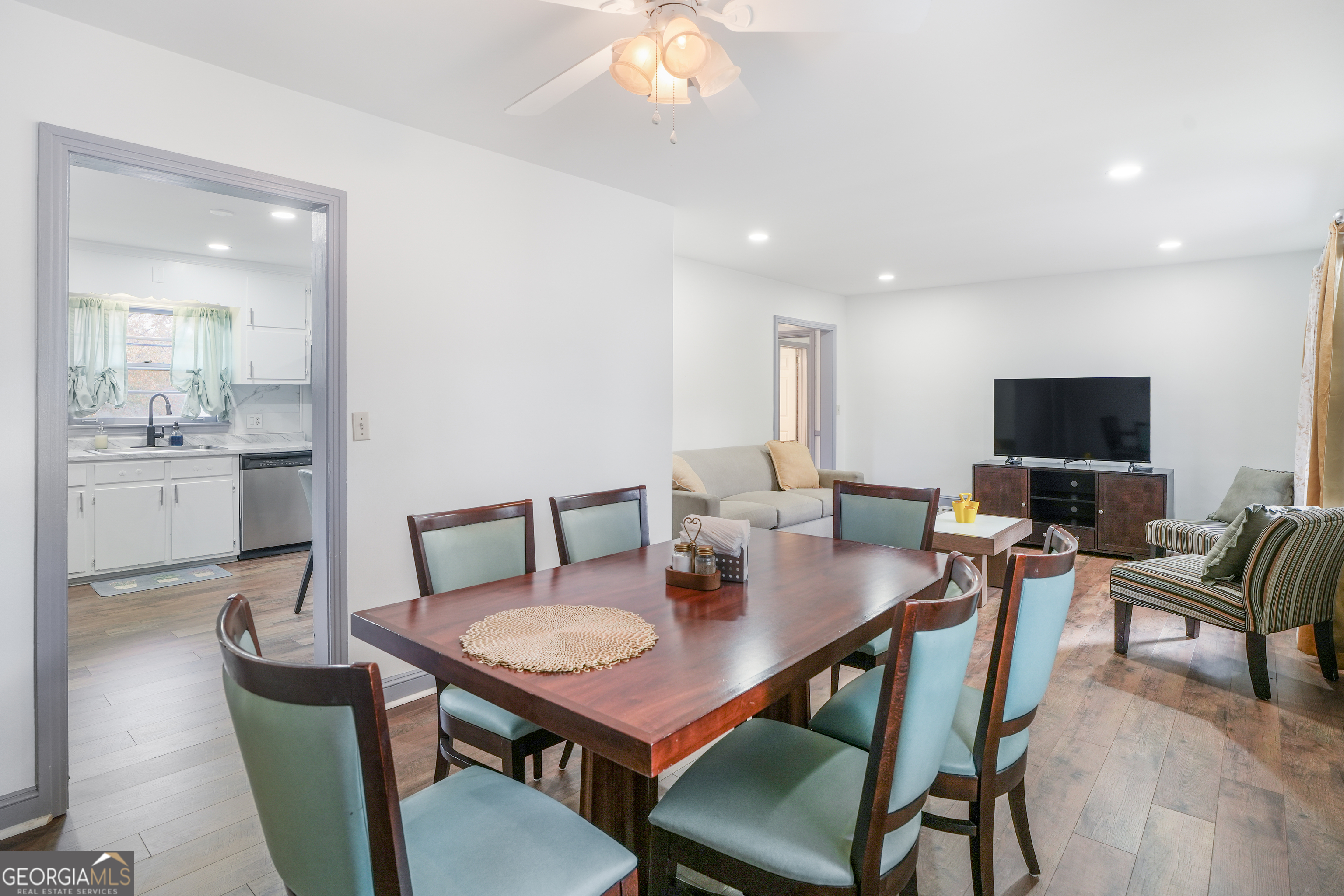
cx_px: 672
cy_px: 448
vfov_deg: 68.0
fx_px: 665
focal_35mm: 18
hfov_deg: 90.6
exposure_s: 1/5
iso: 800
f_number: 7.1
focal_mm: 17.8
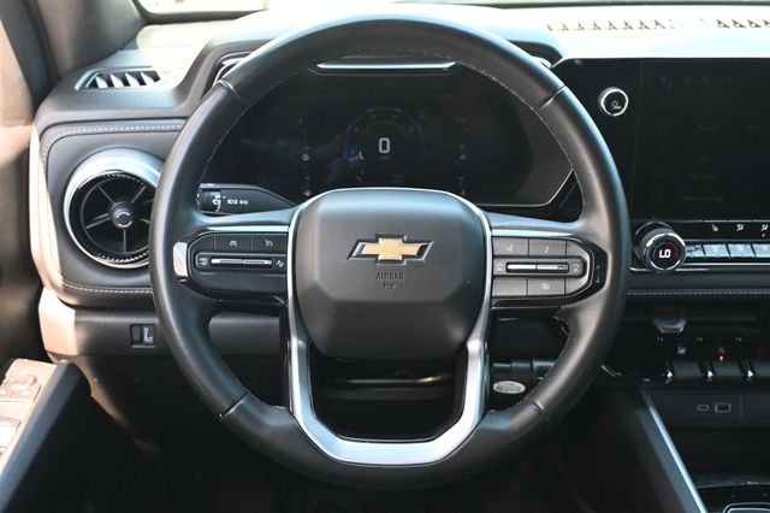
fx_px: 882
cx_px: 385
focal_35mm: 41
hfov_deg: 47.2
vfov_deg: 32.4
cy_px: 256
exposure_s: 1/125
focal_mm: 27.5
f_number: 4.5
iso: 1250
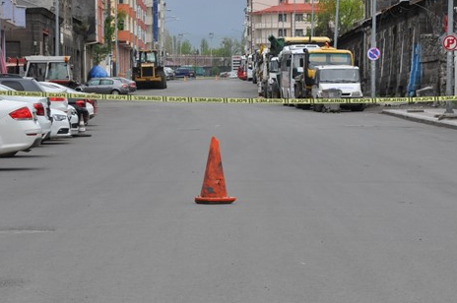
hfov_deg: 10.4
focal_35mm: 198
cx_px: 204
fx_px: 2510
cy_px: 118
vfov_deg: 6.9
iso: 1000
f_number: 13
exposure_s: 1/640
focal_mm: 90
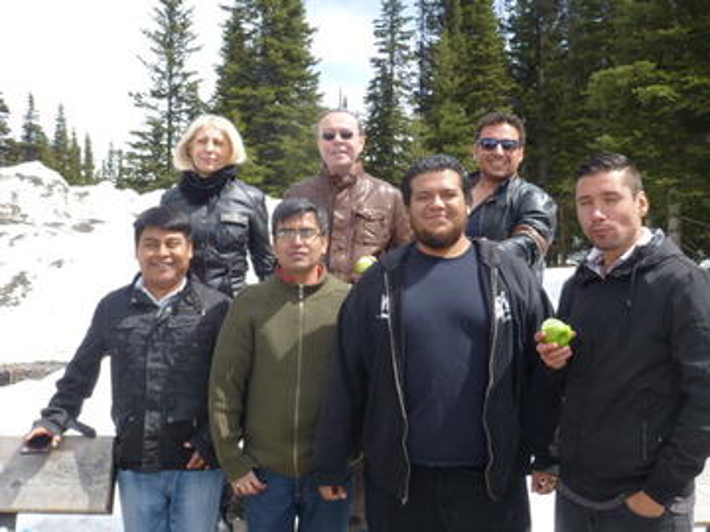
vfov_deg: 46.8
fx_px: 615
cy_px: 266
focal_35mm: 30
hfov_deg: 60.0
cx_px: 355
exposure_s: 1/640
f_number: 4
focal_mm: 5.4
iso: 100
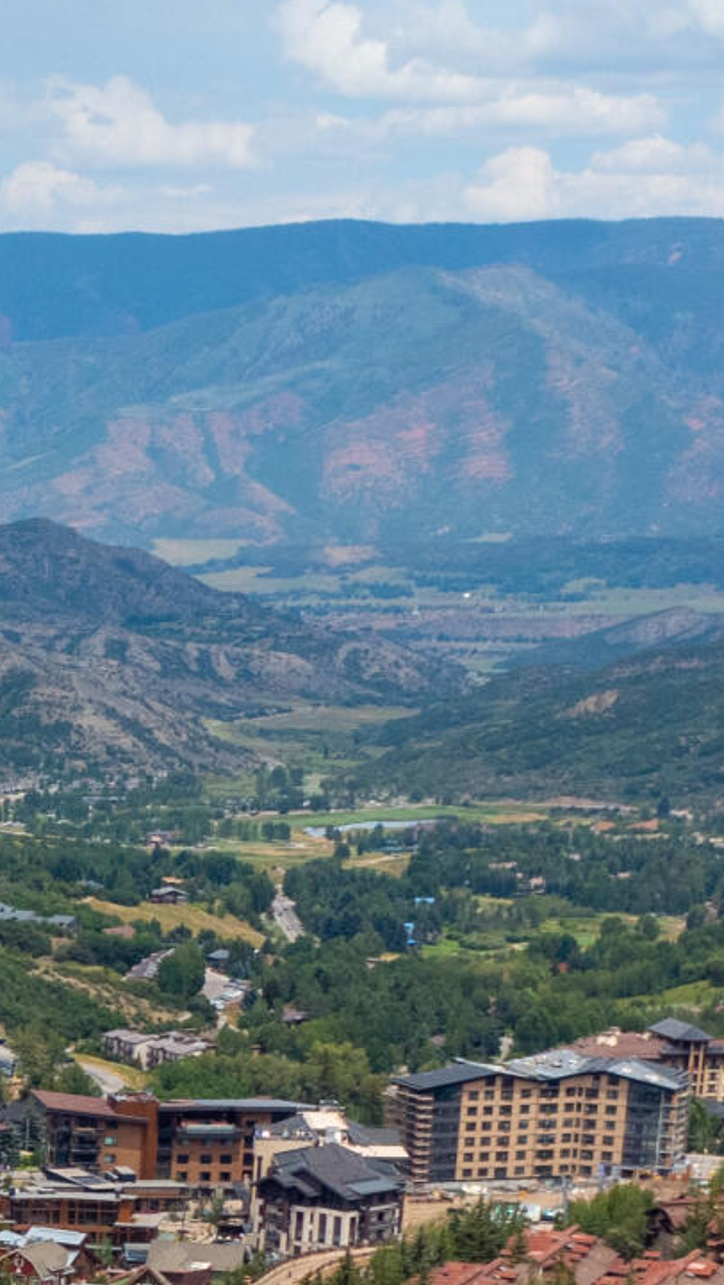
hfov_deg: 9.1
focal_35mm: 122
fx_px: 4160
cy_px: 1659
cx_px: -902
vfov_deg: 16.6
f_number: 3.5
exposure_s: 1/5000
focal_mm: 10.26
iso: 100
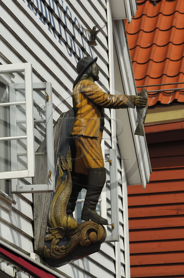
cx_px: 92
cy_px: 139
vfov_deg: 8.6
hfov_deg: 5.7
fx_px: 1845
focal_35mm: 240
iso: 100
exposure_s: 1/500
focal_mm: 160
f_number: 8
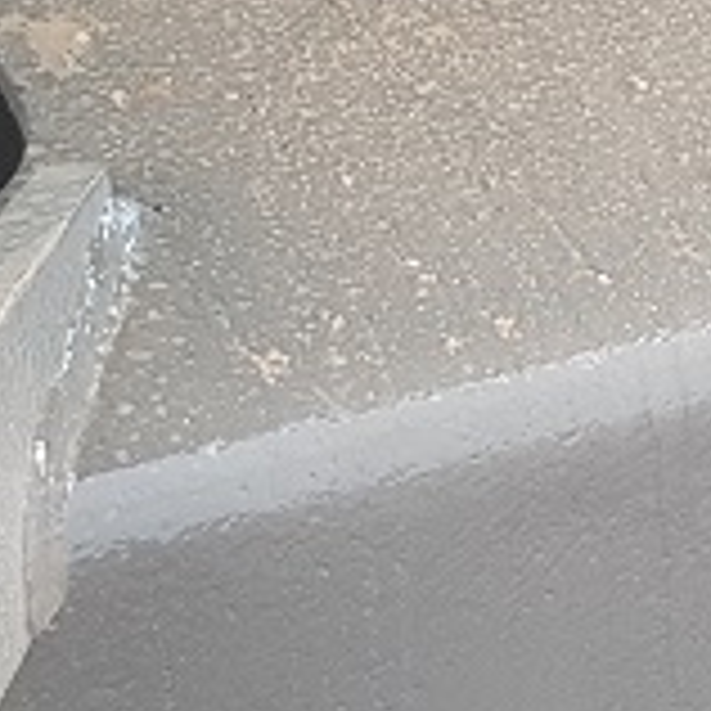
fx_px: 2719
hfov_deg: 14.6
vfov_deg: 14.7
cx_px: 731
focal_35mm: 117
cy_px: 61
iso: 80
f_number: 1.7
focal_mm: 4.2
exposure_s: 1/50
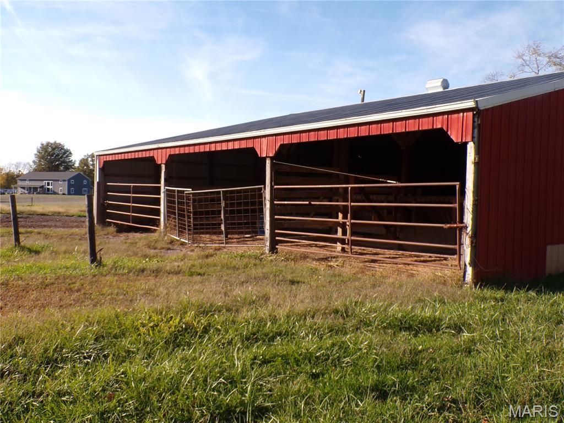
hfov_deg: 56.8
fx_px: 521
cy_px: 212
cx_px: 282
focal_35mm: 32
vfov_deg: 44.2
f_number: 4.8
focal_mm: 5.8
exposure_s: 1/320
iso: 100
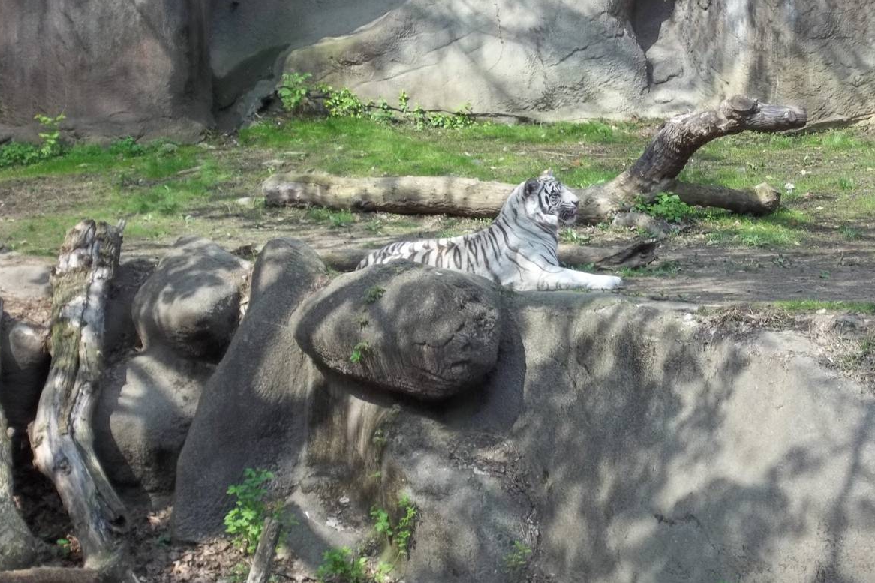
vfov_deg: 10.0
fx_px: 3329
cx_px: 555
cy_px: 267
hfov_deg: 15.0
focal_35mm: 137
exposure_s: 1/125
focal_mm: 17.1
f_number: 5.2
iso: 64
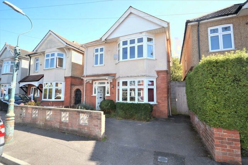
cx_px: 124
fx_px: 114
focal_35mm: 16
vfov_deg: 72.0
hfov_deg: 95.0
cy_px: 82
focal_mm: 11
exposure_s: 1/125
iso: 160
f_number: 5.6
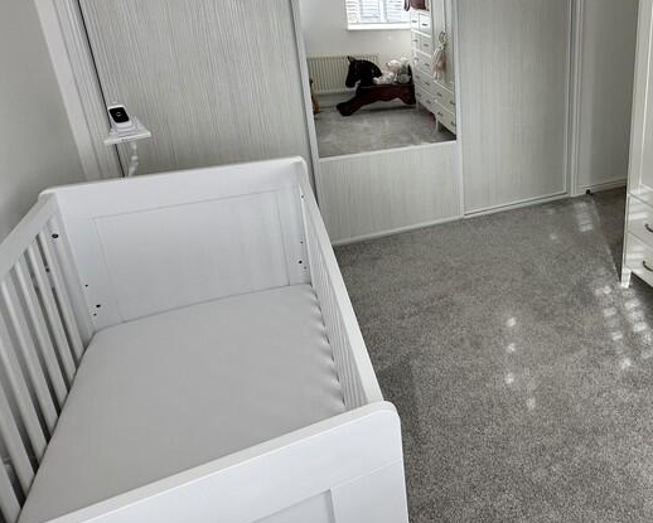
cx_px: 562
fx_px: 522
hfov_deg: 57.0
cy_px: 154
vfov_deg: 51.7
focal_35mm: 27
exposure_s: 1/102
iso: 40
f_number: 2.2
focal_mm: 2.22
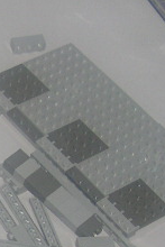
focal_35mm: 184
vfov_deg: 11.0
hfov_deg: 7.0
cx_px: -263
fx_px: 1263
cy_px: 268
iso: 100
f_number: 2.8
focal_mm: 8
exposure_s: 1/60
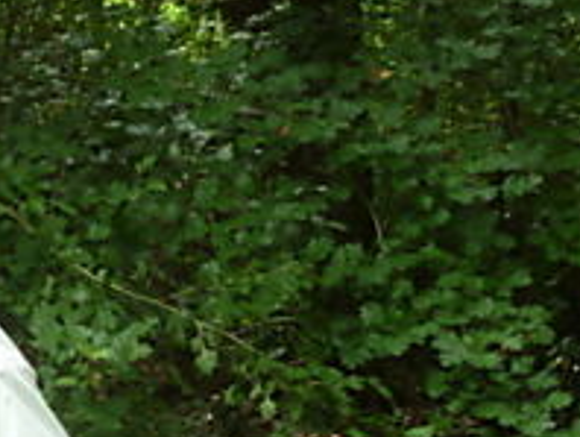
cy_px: 513
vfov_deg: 14.3
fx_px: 1694
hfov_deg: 18.1
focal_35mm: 101
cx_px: -170
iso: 80
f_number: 3.3
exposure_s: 1/30
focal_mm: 4.1
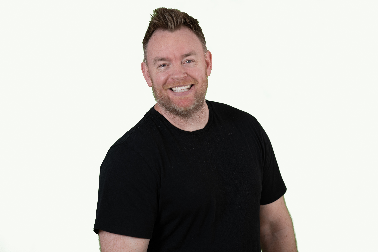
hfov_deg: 19.5
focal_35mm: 105
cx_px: 189
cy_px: 126
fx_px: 1102
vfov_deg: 13.0
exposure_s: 1/80
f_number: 2.5
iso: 200
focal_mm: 105
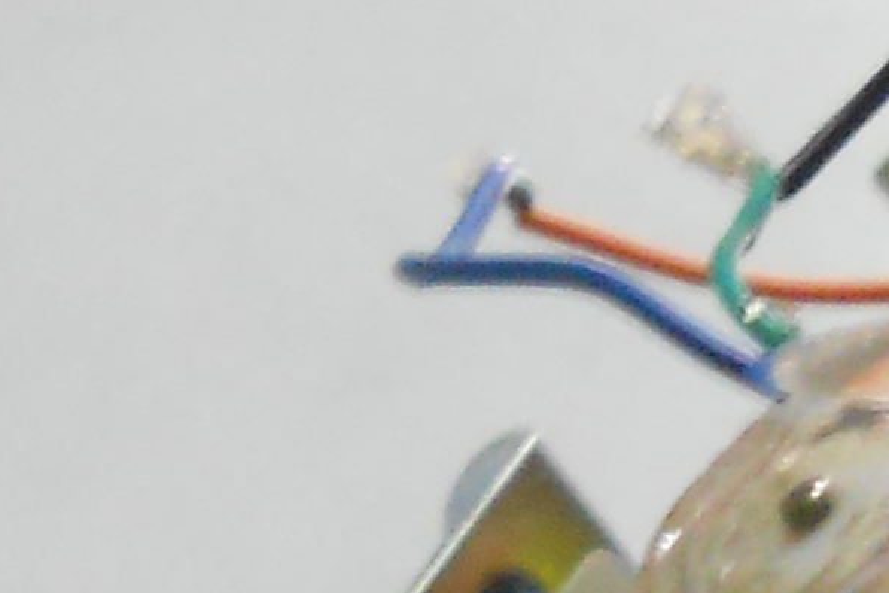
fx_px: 5753
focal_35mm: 233
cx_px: 1485
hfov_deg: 8.6
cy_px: 869
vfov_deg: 5.8
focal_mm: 6.72
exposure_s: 1/8
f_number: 3.1
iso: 500
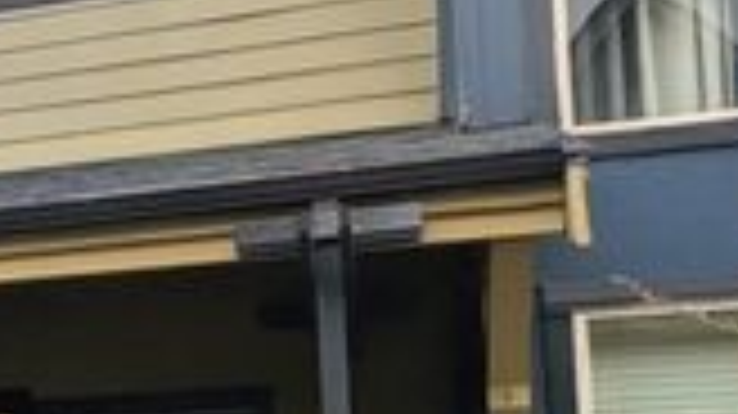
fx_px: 1564
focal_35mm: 80
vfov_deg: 14.9
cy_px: 387
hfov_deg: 22.7
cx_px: -302
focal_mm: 6.81
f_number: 1.85
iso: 45
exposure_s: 1/397
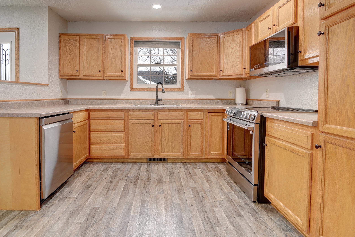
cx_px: 160
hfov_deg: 86.6
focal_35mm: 19
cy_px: 99
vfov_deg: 64.2
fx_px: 187
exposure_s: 1/4
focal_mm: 16
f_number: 8
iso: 100
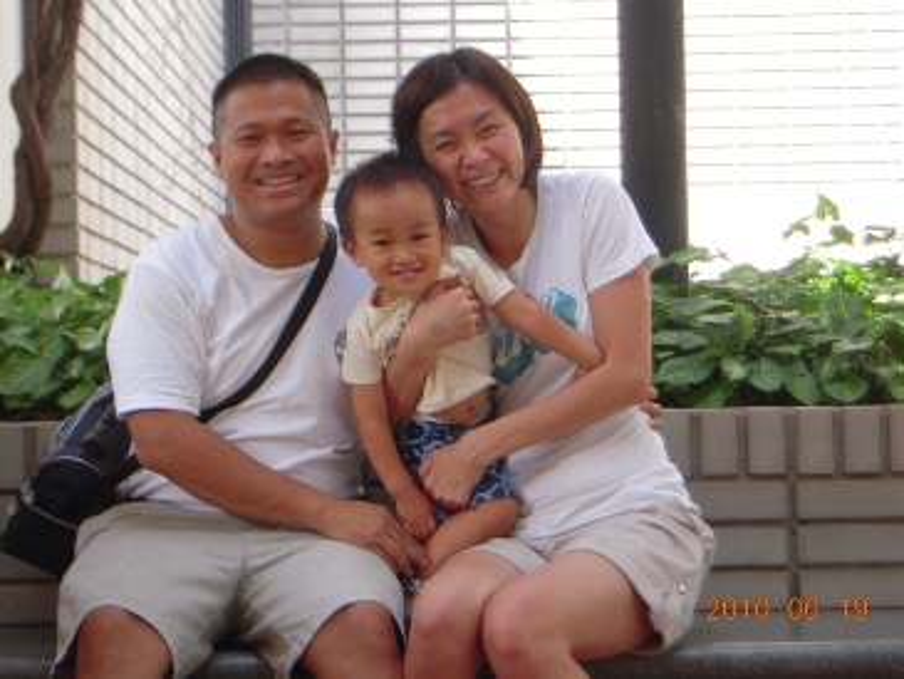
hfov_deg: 21.8
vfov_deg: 16.4
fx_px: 2351
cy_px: 340
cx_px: 452
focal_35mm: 90
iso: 400
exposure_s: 1/80
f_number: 5
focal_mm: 16.1
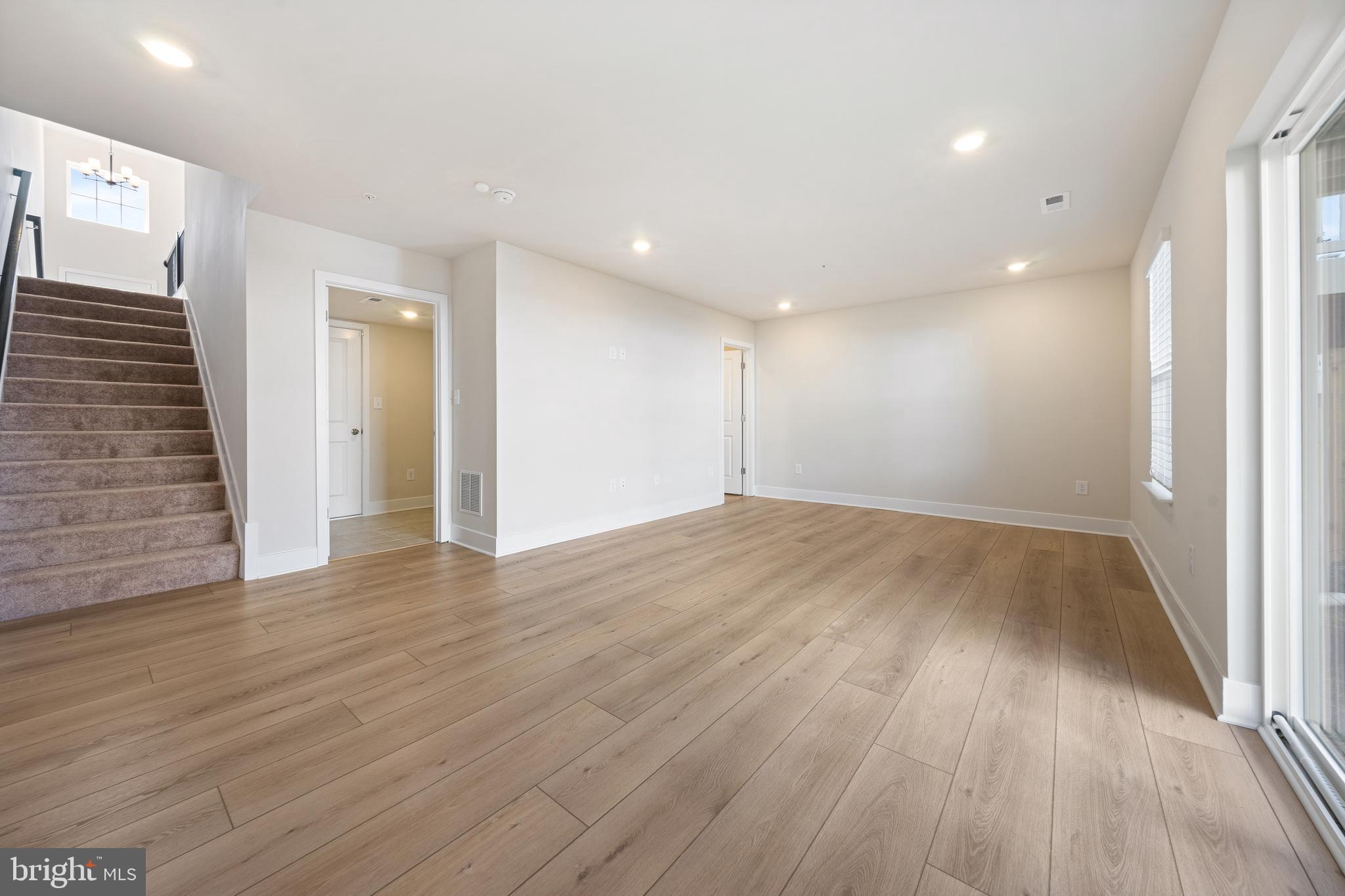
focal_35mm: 13
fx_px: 486
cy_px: 448
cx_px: 672
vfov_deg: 85.4
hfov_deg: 108.3
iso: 100
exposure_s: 1/1.43
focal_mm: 13
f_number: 11
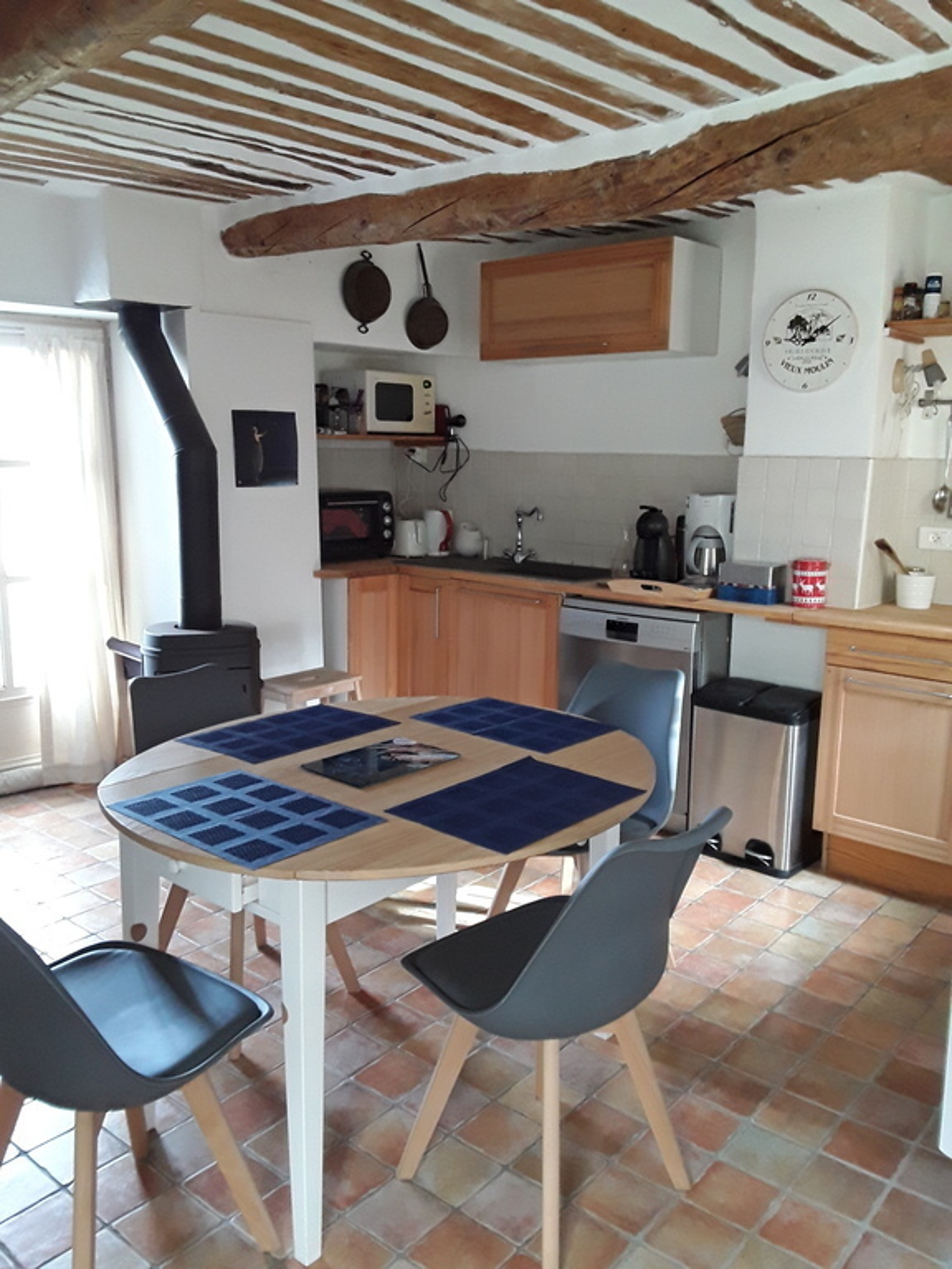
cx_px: 476
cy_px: 634
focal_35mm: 27
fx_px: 990
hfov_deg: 51.4
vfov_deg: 65.3
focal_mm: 2.91
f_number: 1.9
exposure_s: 1/25
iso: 160
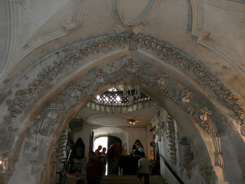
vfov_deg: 39.7
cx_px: 122
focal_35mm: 36
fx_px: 255
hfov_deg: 51.4
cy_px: 92
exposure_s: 1/30
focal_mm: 6
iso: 100
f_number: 3.6
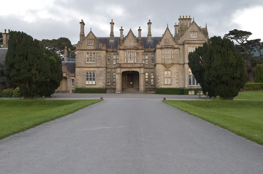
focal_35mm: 35
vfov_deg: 37.7
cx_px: 132
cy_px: 87
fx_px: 255
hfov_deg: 54.6
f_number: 4.5
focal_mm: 35
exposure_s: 1/80
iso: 400
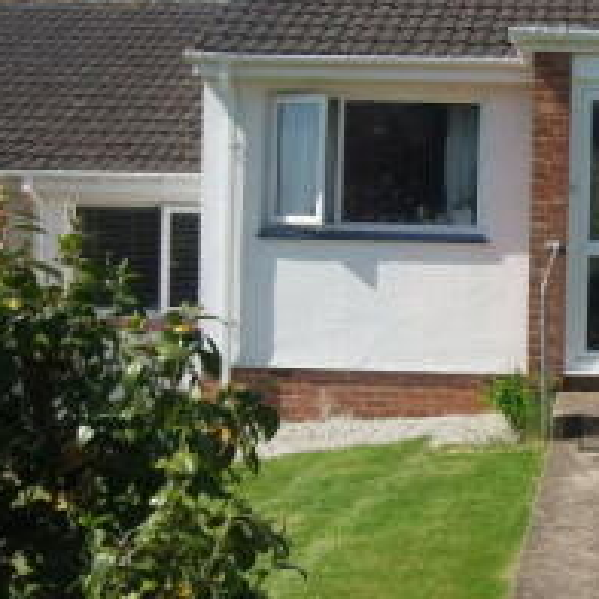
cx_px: 628
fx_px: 1331
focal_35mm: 68
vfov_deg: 25.3
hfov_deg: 24.0
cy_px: 242
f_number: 7.5
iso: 100
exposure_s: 1/250
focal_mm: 4.66
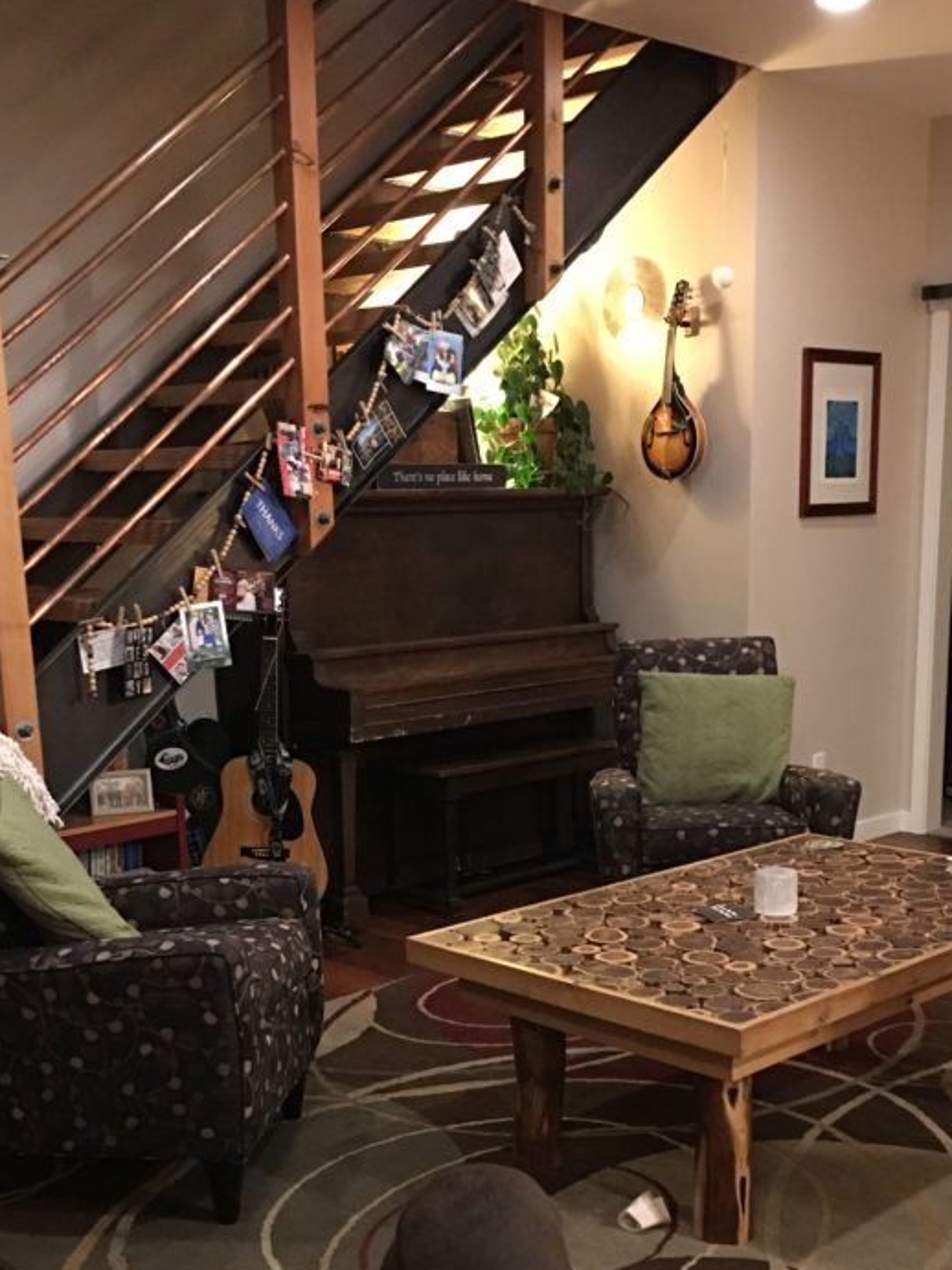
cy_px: 886
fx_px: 1577
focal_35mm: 43
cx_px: 527
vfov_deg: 43.0
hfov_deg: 33.6
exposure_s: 1/4
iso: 160
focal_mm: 4.15
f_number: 2.2
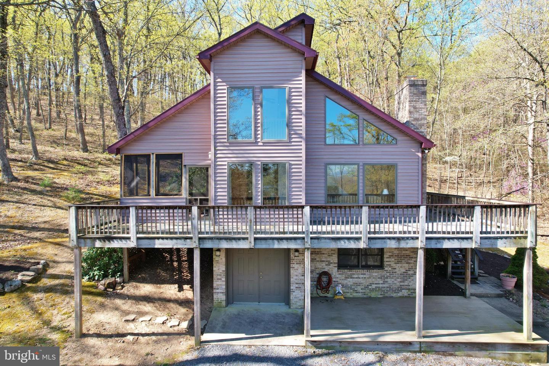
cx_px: 274
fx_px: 335
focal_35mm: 22
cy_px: 183
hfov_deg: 78.6
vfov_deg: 57.2
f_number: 2.8
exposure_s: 1/320
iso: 100
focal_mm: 8.38
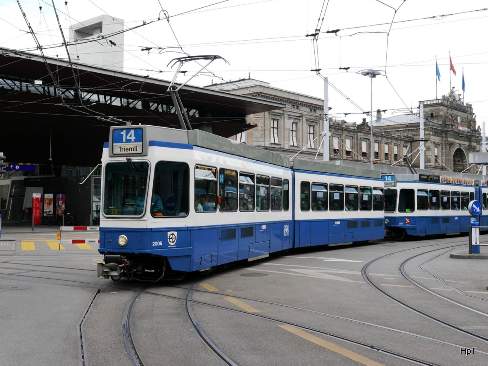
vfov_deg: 32.9
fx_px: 620
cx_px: 244
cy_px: 183
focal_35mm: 44
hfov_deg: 42.9
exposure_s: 1/250
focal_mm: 22
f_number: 7.1
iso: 160
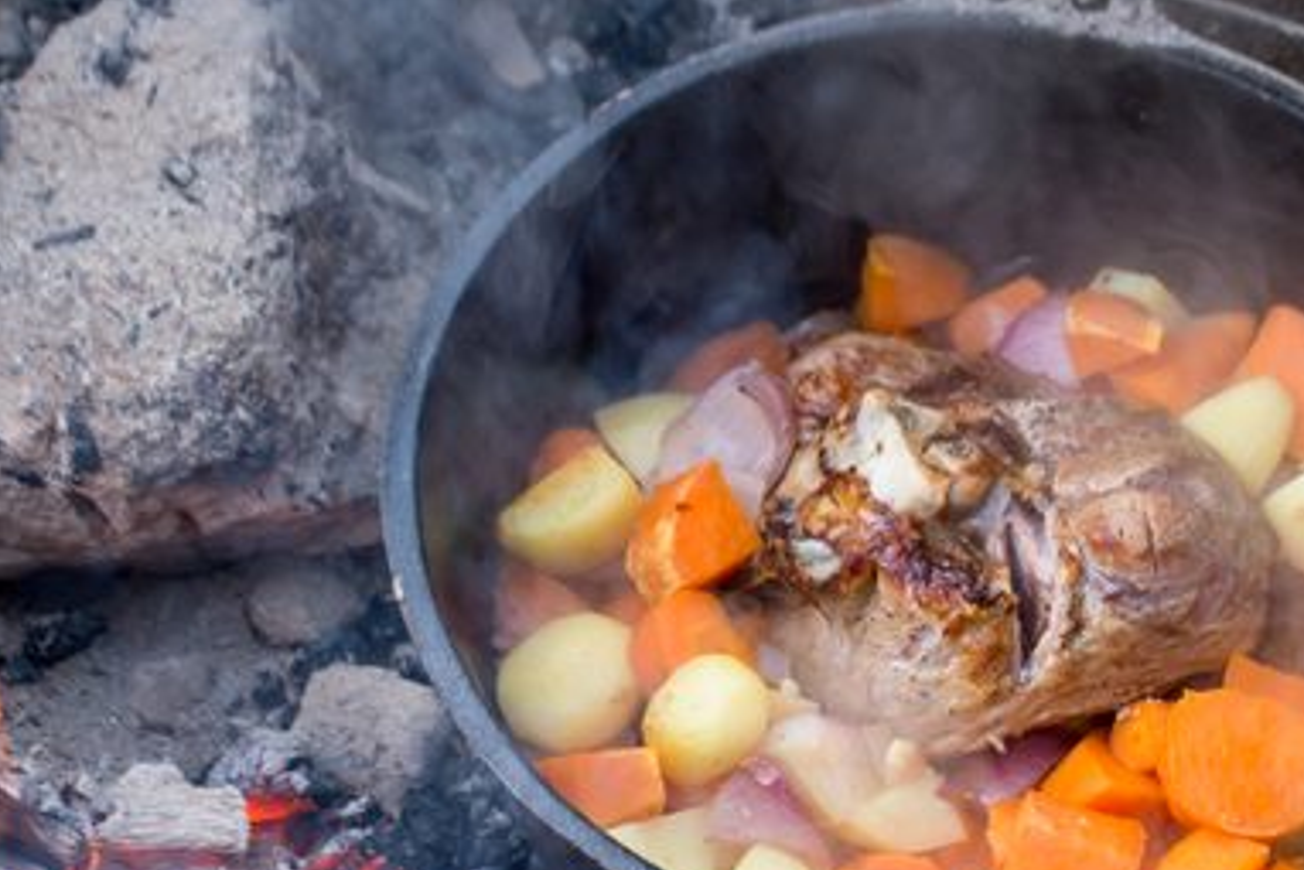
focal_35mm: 110
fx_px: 3986
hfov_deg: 18.5
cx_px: 833
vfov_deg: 12.4
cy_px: 681
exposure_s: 1/80
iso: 320
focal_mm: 40
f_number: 4.5
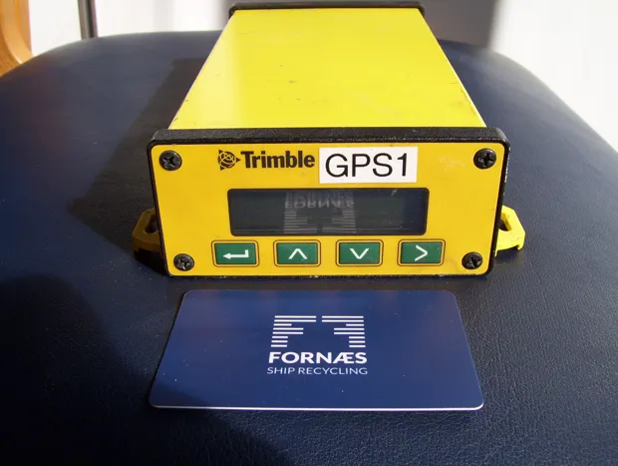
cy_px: 233
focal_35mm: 36
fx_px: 644
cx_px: 309
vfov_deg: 39.8
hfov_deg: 51.3
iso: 80
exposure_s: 1/320
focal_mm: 6
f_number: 4.8
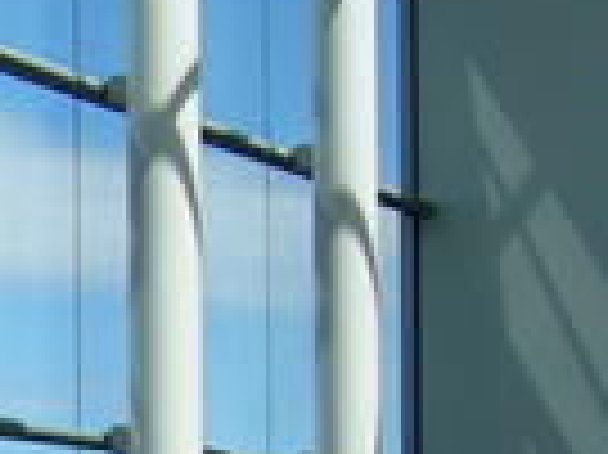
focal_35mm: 166
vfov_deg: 8.8
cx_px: -653
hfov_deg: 10.8
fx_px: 2913
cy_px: 580
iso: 50
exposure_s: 1/160
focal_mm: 5.8
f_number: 8
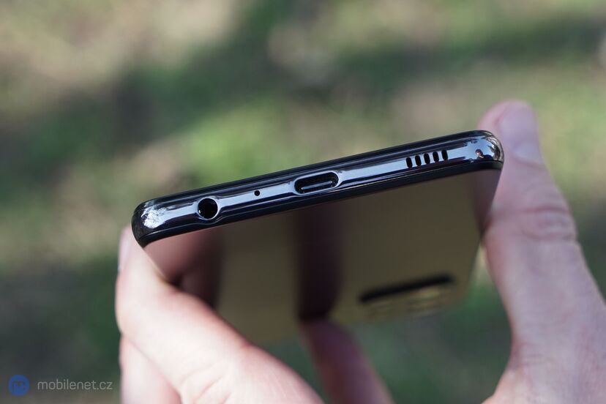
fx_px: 1178
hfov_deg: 28.8
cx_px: 303
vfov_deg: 19.5
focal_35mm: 70
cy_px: 202
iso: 640
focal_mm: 70
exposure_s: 1/320
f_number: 7.1
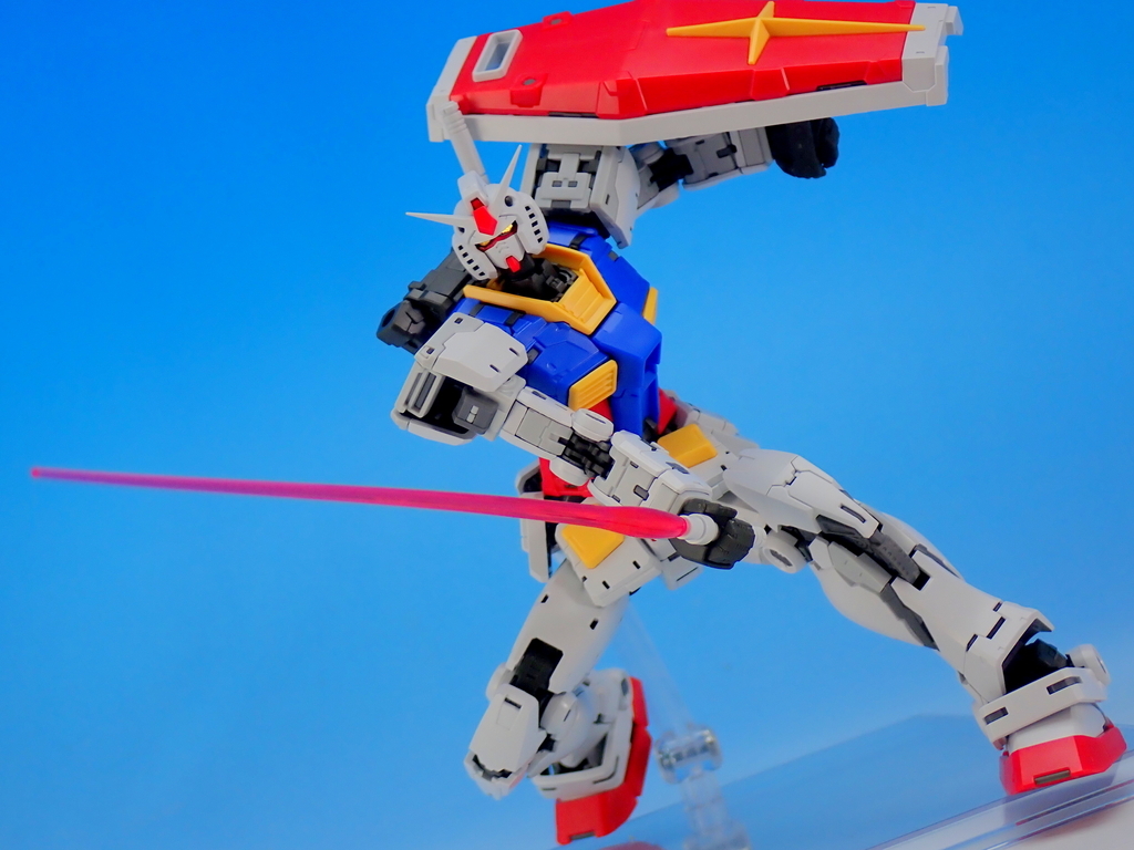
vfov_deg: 19.1
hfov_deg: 25.3
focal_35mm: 77
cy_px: 425
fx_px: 2522
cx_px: 567
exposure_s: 1/25
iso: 100
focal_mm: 13.65
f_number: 4.1
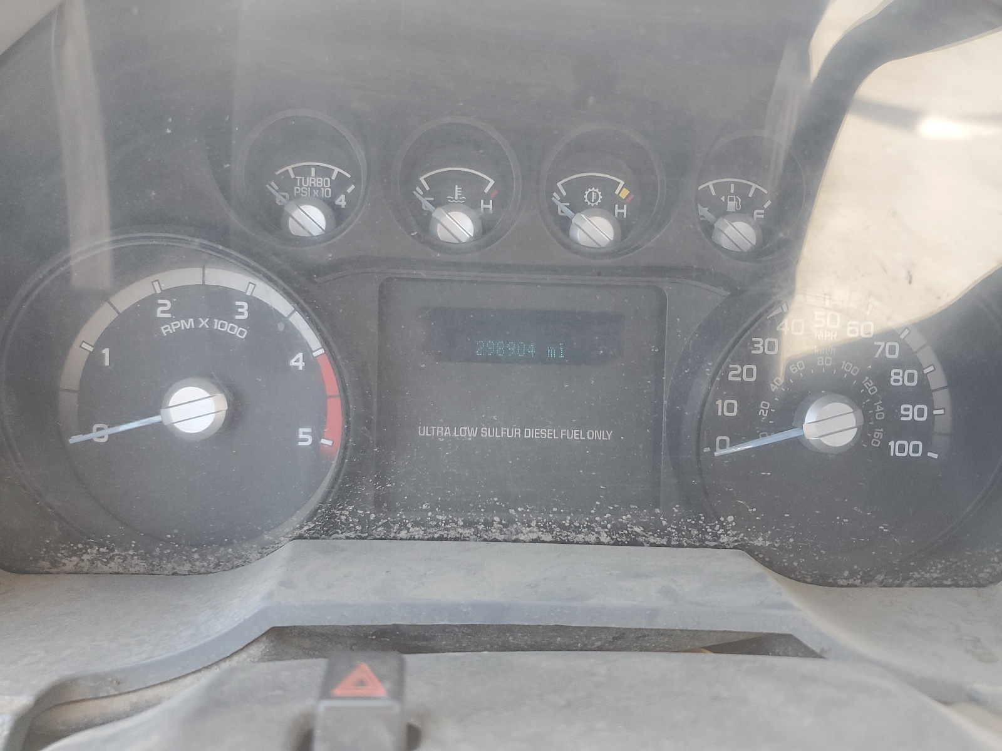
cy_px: 376
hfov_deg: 67.3
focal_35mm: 26
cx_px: 501
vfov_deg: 53.1
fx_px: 753
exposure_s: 1/60.2
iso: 74
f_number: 1.5
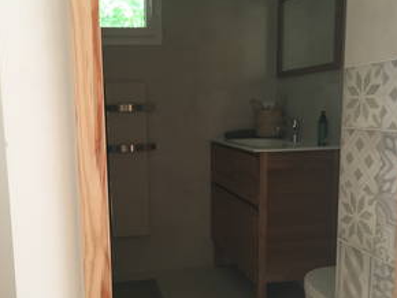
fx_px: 413
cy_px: 170
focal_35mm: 36
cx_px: 156
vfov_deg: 39.6
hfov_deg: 50.9
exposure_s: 1/33
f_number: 2.2
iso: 125
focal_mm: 4.15
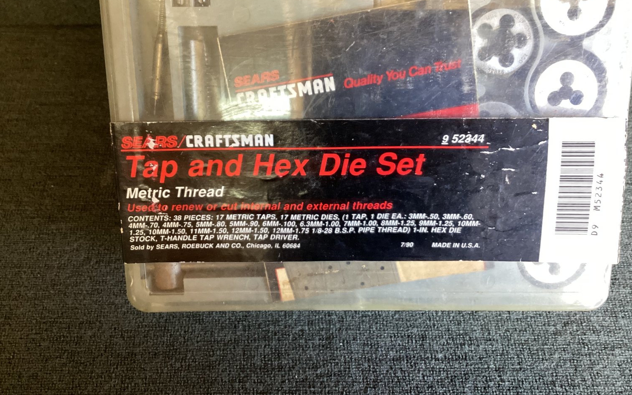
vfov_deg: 38.3
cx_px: 316
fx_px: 568
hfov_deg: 58.1
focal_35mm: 33
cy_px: 172
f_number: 2.4
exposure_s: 1/50
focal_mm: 3.3
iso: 250
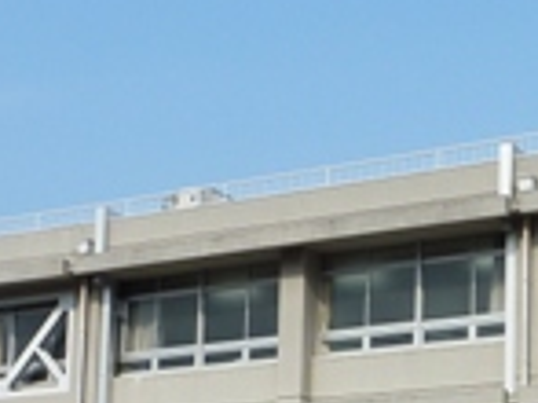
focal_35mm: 107
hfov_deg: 18.3
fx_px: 1662
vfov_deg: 13.5
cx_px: 392
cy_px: 473
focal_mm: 4.1
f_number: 4.5
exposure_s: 1/500
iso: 80
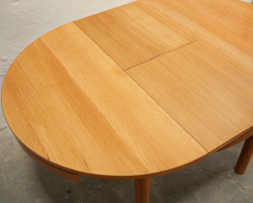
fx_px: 314
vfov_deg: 35.7
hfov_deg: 43.8
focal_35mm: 42
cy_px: 101
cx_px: 123
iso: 320
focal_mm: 20
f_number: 1.7
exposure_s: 1/60
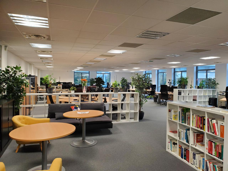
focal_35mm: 26
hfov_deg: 67.3
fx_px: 171
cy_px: 86
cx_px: 114
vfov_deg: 53.1
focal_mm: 4.3
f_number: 2.4
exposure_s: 1/50
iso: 250
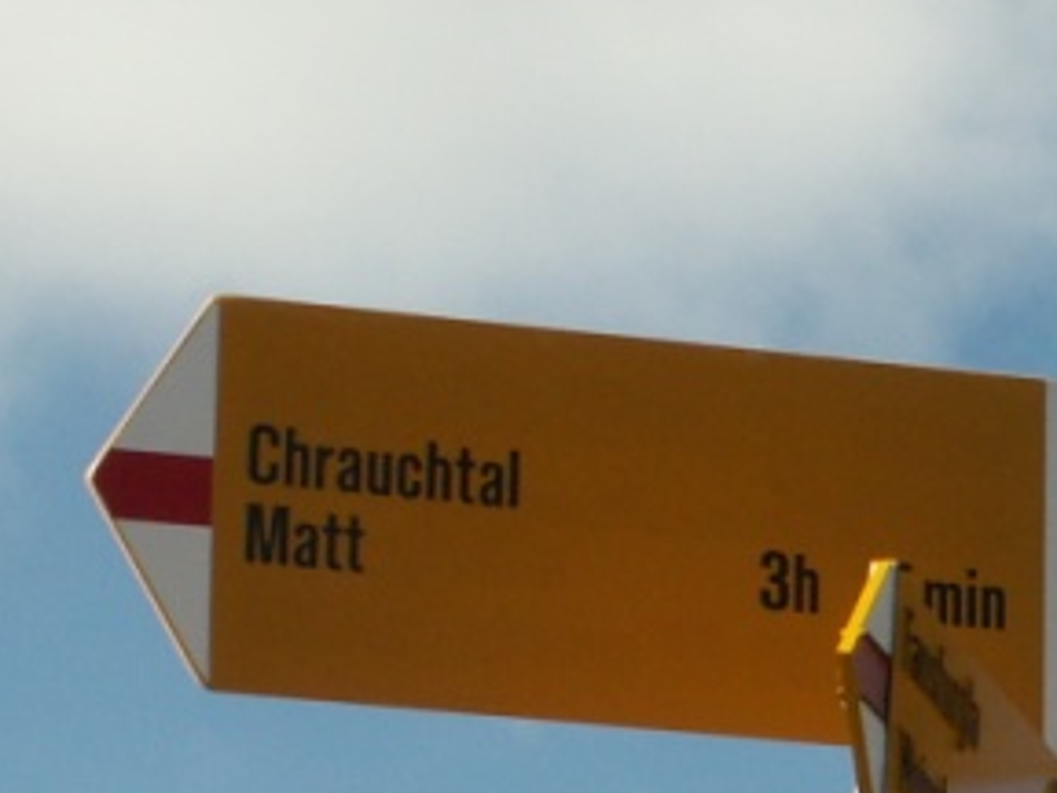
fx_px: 6626
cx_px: 1446
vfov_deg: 6.8
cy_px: 687
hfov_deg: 9.0
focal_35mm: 217
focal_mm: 10.17
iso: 50
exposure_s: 1/160
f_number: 8
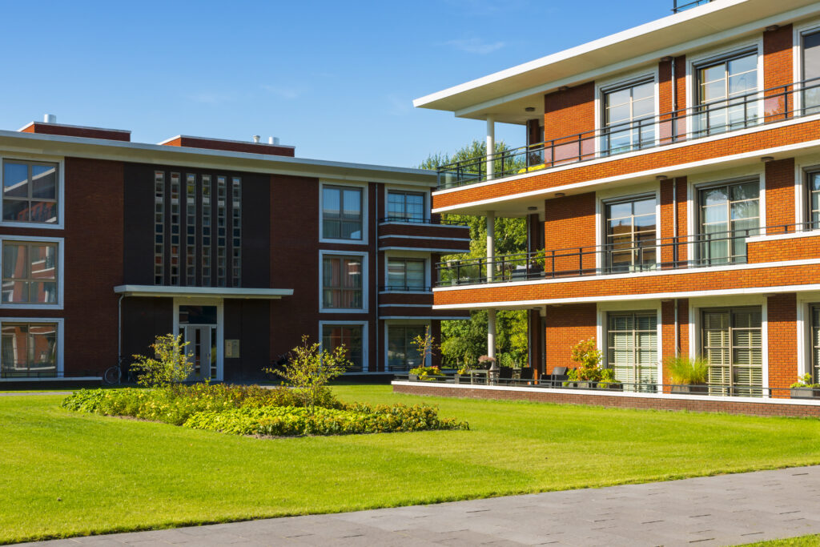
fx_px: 1093
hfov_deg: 41.1
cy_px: 274
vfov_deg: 28.1
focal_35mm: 48
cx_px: 410
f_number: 13
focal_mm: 48
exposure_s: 1/160
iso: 400
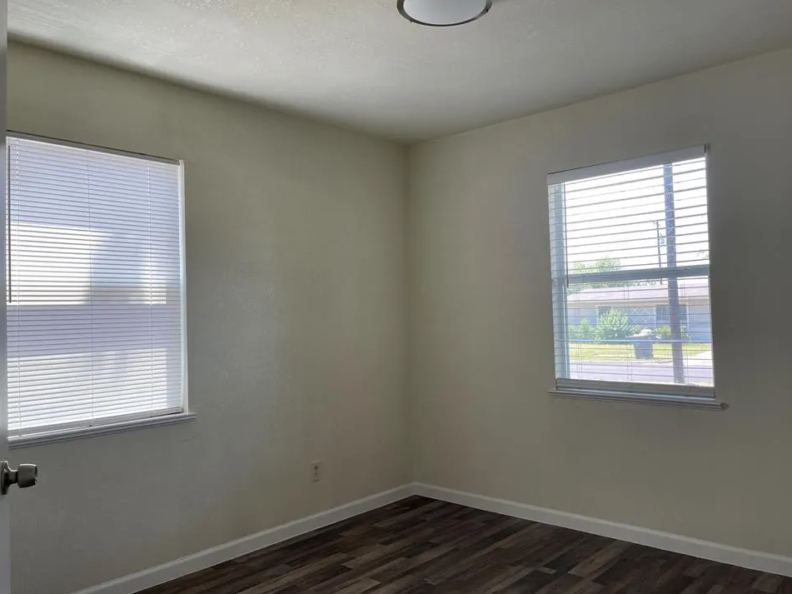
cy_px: 284
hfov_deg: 63.4
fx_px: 641
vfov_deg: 49.7
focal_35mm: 28
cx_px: 421
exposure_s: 1/121
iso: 40
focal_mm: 5.1
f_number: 1.6
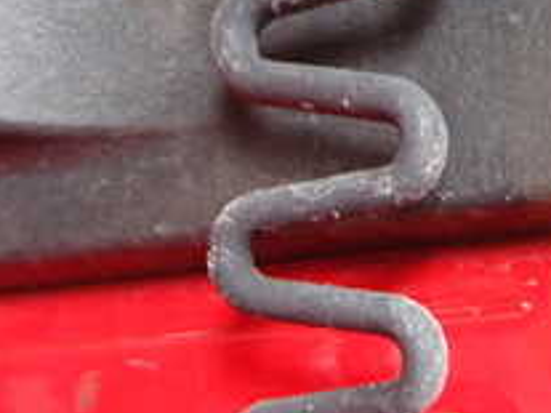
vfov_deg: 16.4
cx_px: 410
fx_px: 1384
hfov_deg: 22.3
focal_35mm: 87
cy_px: 458
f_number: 2.3
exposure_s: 1/30
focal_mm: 5.4
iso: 250
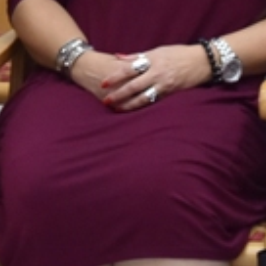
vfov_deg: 5.2
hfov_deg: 5.2
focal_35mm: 333
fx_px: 2895
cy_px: -183
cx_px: -108
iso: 1600
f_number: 5.6
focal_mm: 52
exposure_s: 1/125
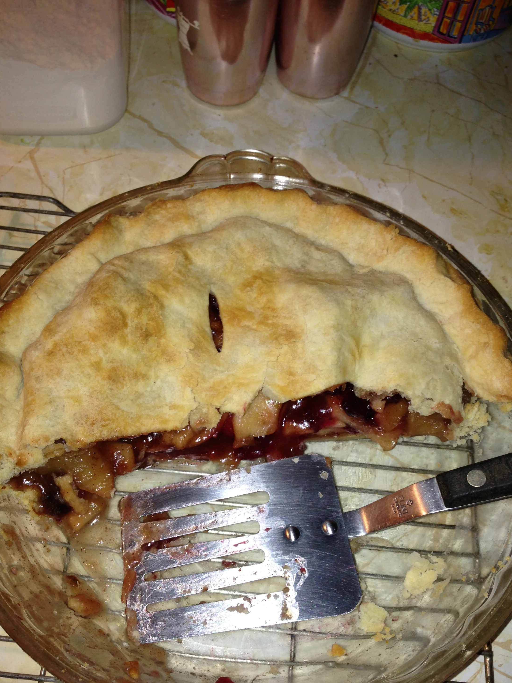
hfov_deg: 38.7
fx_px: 730
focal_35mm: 37
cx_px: 256
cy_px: 360
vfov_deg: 50.1
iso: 50
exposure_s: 1/37
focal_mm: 4.13
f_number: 2.4
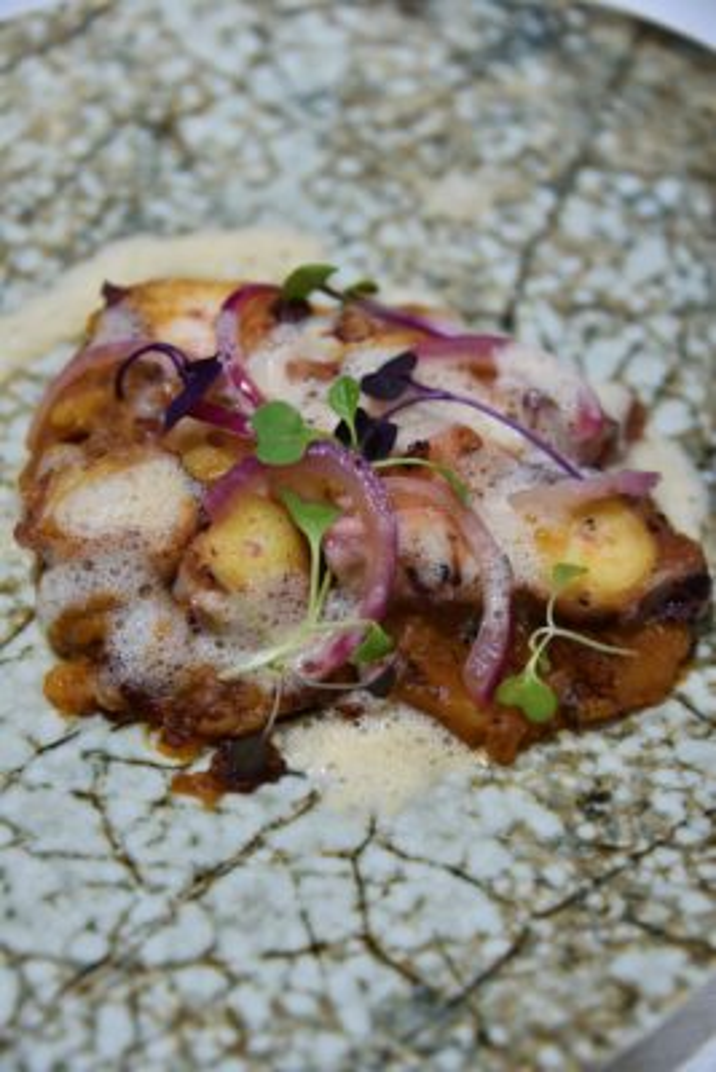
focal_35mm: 92
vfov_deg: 22.1
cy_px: 536
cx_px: 358
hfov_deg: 14.9
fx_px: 2742
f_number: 5.3
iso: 800
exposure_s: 1/125
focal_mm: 92
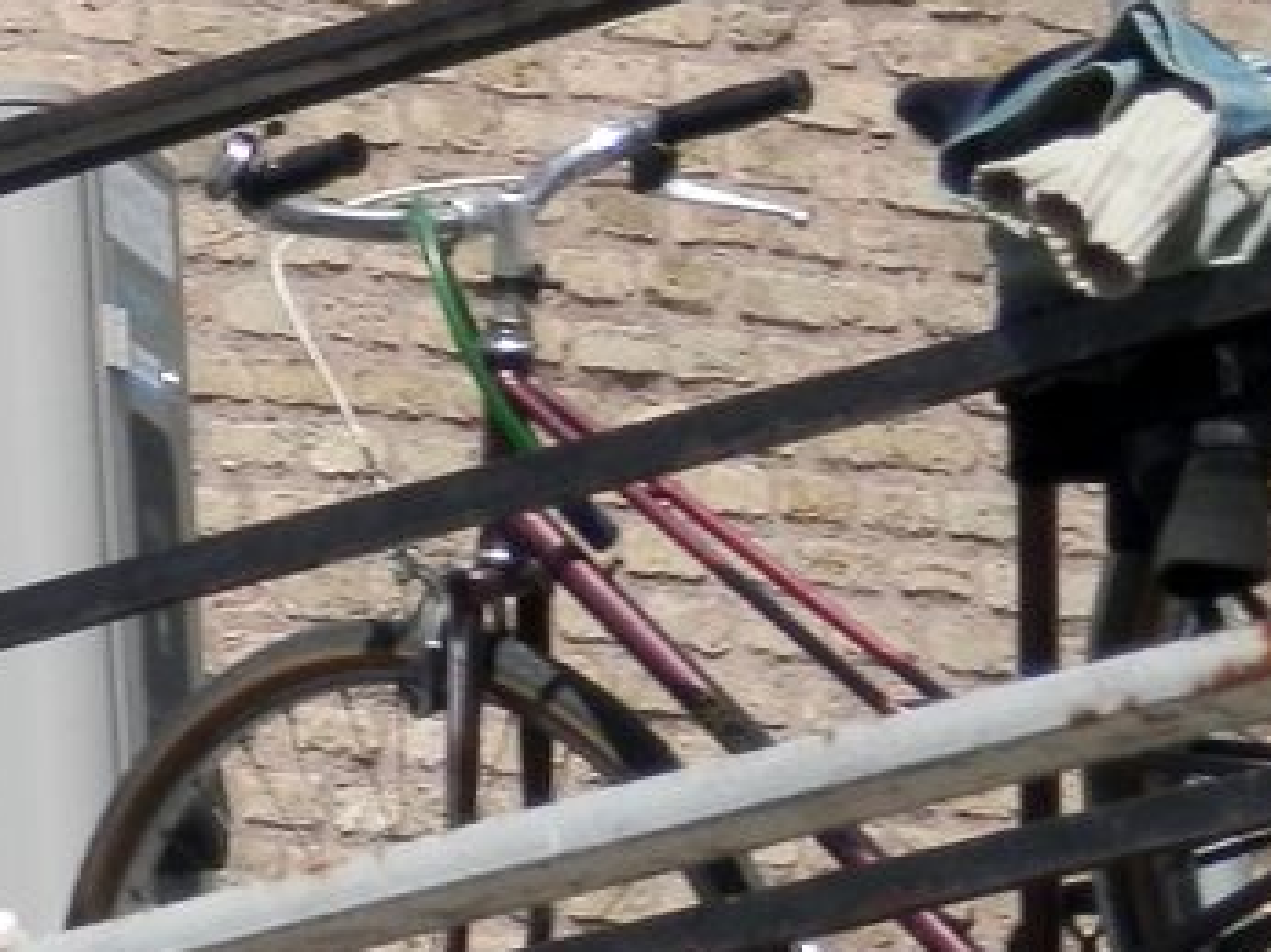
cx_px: -1487
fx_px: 19637
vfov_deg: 2.8
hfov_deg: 3.7
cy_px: 710
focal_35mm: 535
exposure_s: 1/400
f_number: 5.2
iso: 80
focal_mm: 20.9
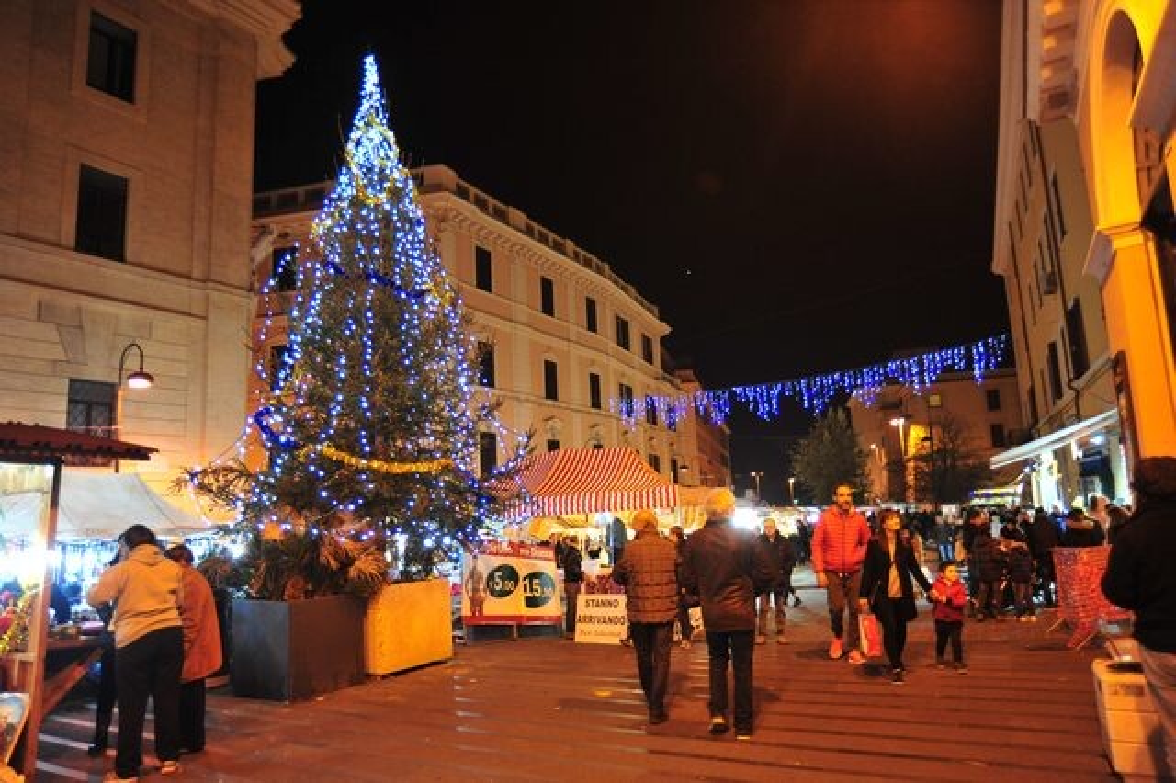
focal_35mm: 23
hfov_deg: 76.1
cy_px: 392
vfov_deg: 55.1
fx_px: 751
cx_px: 588
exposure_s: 1/30
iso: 2500
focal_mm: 23
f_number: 3.8
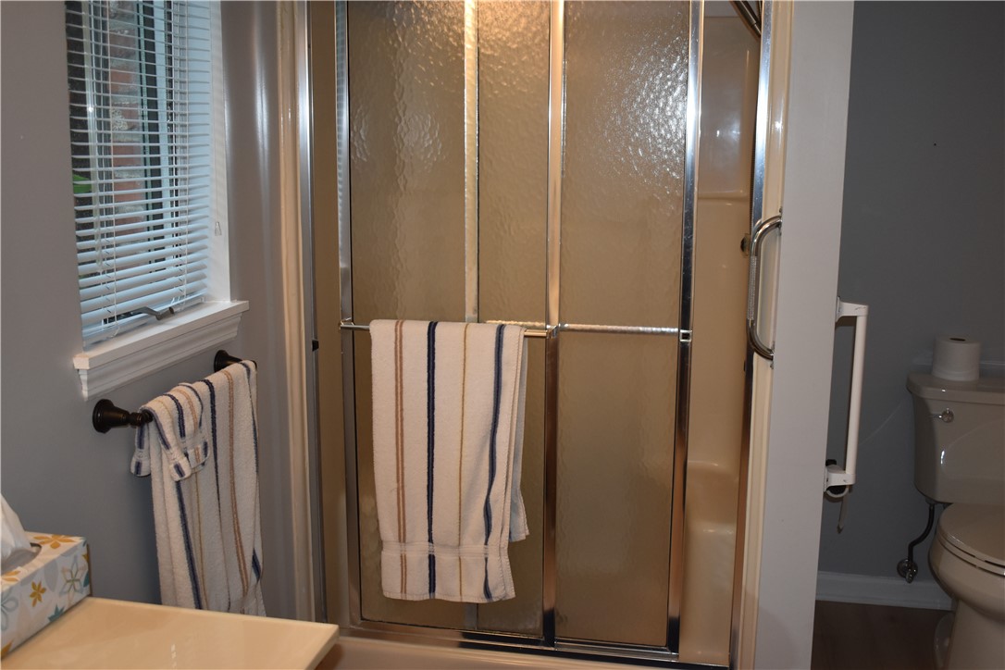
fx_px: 1047
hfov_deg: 51.3
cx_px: 502
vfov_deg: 35.5
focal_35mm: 38
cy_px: 335
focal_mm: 25
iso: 800
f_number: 4
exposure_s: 1/160
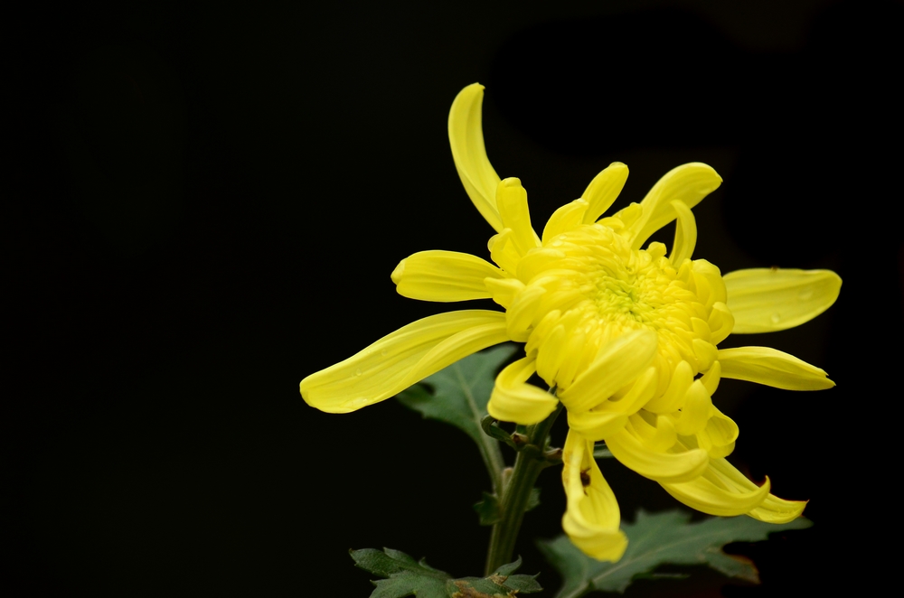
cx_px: 452
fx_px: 6953
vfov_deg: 4.9
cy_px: 299
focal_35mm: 278
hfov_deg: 7.4
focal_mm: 185
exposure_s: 1/640
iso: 800
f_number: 5
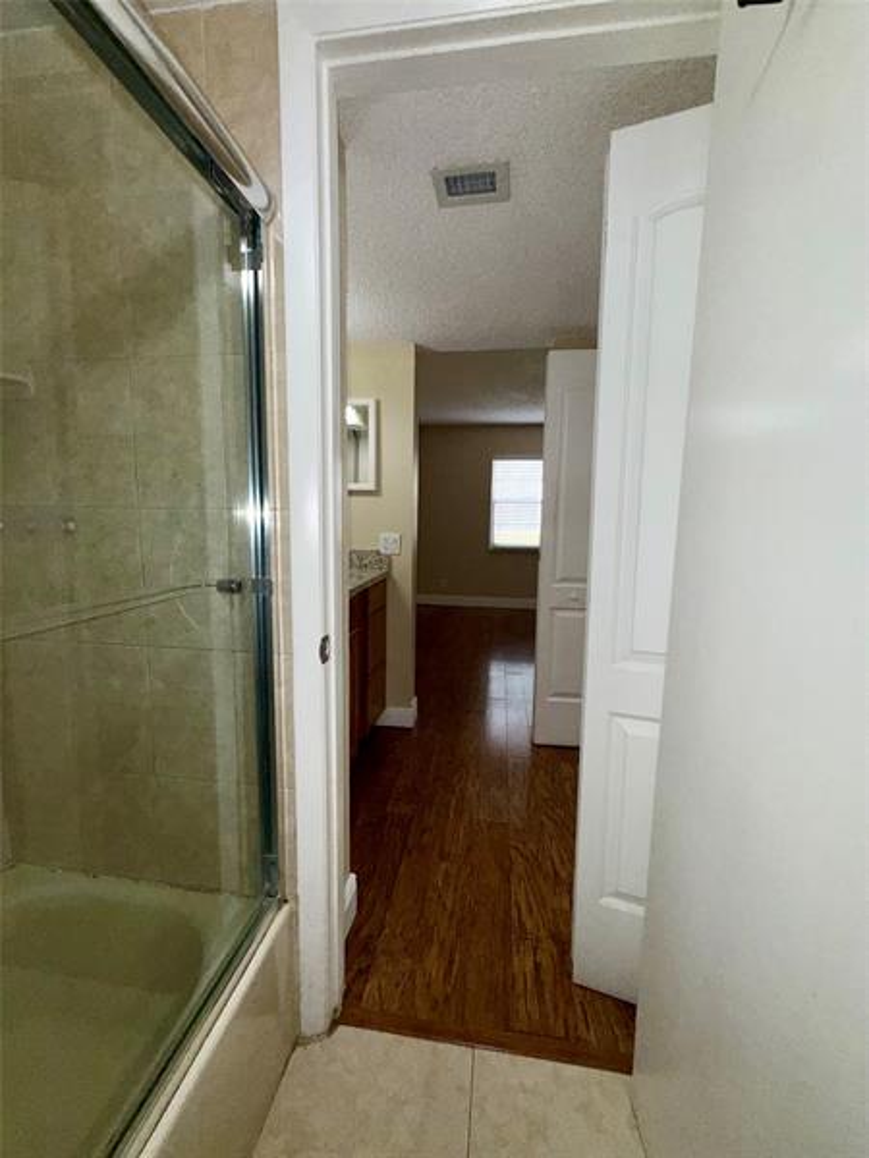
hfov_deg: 85.7
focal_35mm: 14
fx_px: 469
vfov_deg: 102.1
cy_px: 579
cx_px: 434
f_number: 2.2
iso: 80
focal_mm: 2.22
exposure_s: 1/122
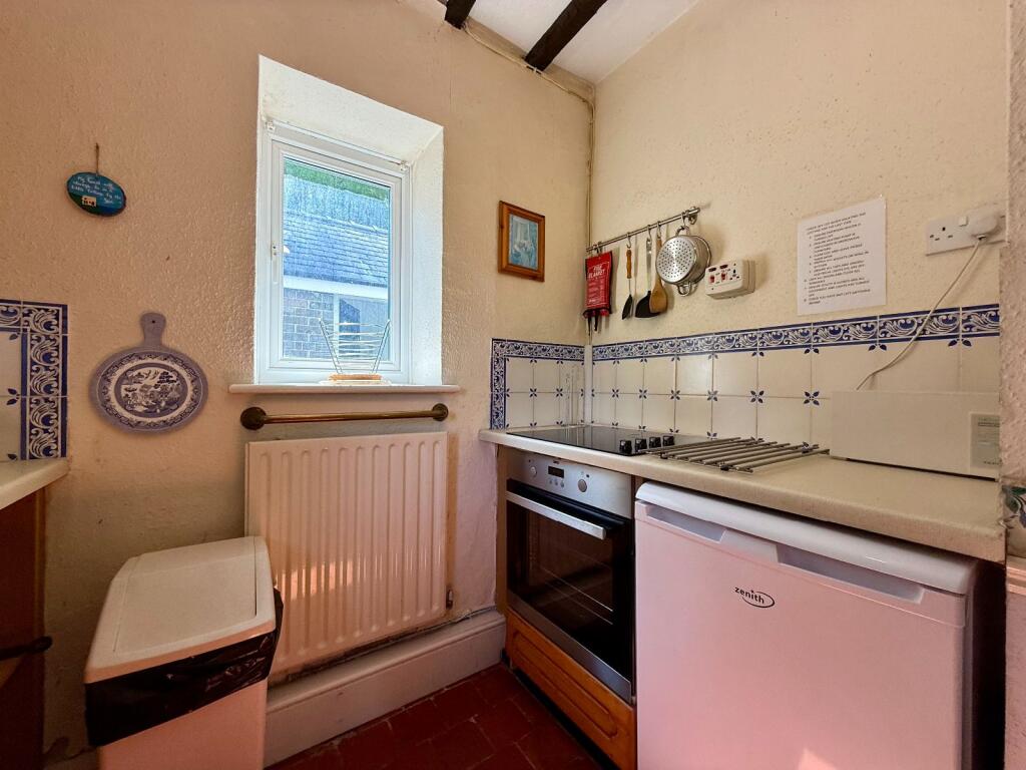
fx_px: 415
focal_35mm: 14
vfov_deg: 85.7
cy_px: 385
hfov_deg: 102.1
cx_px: 513
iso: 80
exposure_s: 1/100
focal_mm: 2.22
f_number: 2.2
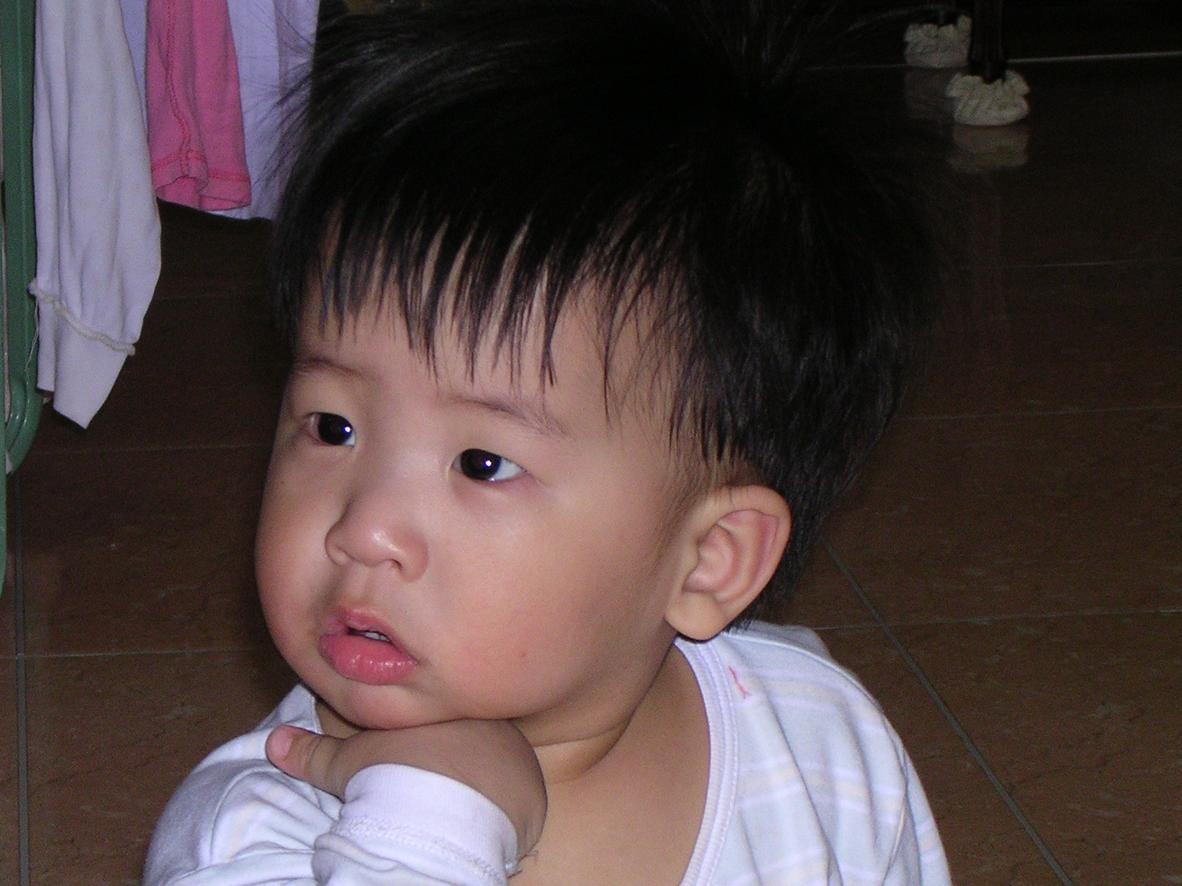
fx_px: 4883
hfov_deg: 13.8
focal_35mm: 143
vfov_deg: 10.4
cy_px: 513
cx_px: 468
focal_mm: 17.4
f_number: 4.9
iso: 231
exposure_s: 1/60.1
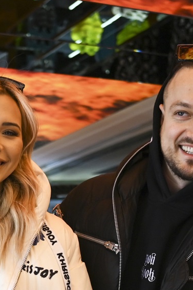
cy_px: 369
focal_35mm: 53
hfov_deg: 25.2
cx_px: 48
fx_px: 426
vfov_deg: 30.4
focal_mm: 20
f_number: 1.8
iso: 400
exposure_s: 1/400
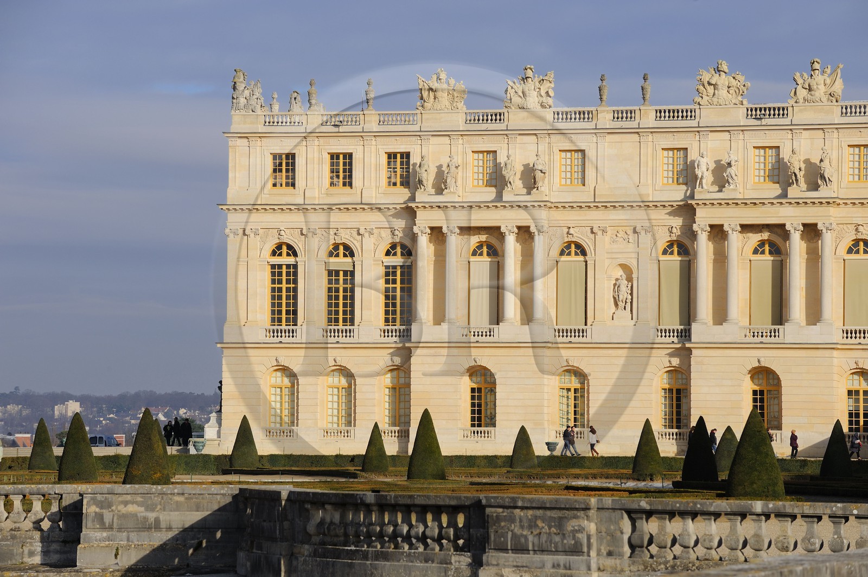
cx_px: 434
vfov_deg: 8.1
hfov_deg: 12.1
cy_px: 288
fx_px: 4095
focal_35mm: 170
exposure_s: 1/400
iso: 200
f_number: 9
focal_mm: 170
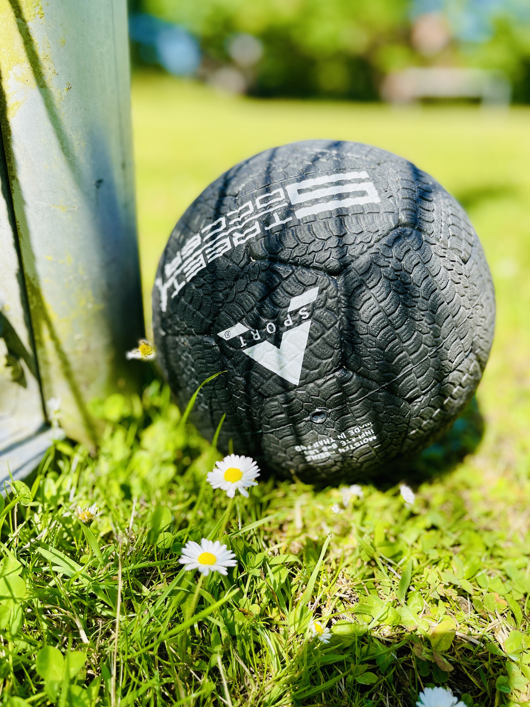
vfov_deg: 67.3
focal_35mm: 26
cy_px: 354
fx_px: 531
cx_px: 265
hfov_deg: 53.1
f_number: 1.6
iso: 50
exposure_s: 1/1353
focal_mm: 5.1
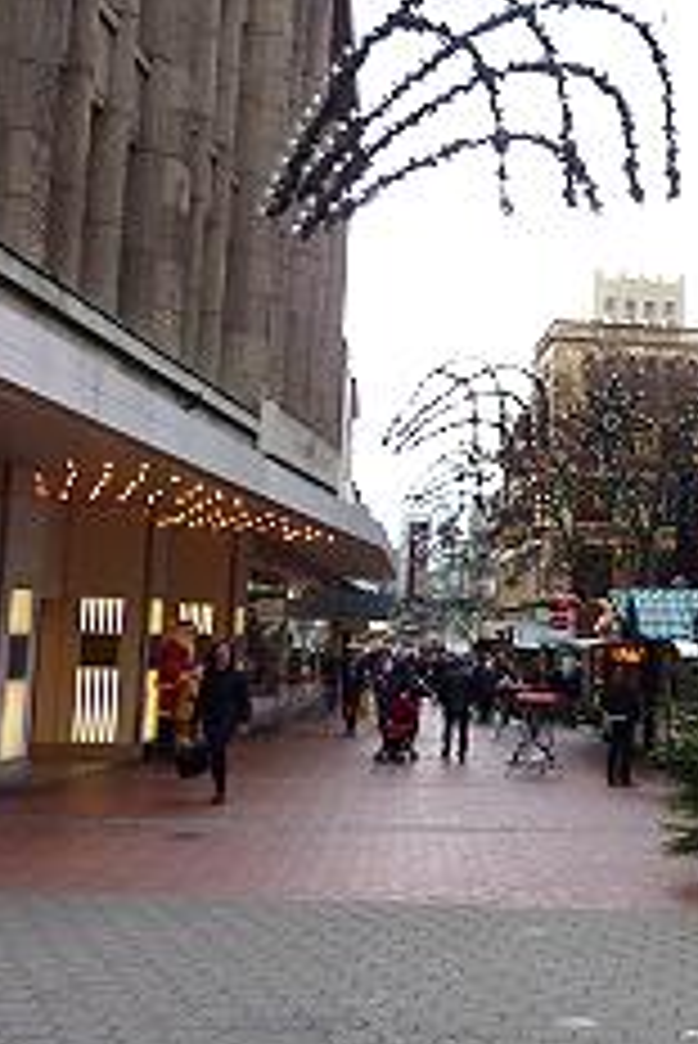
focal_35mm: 47
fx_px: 1365
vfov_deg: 41.9
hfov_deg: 26.5
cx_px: 761
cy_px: 515
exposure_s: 1/50
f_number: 3.3
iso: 80
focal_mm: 4.1
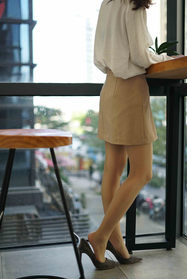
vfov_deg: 39.6
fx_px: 389
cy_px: 140
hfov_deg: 27.0
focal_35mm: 50
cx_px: 94
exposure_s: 1/250
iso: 200
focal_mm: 50
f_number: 1.8
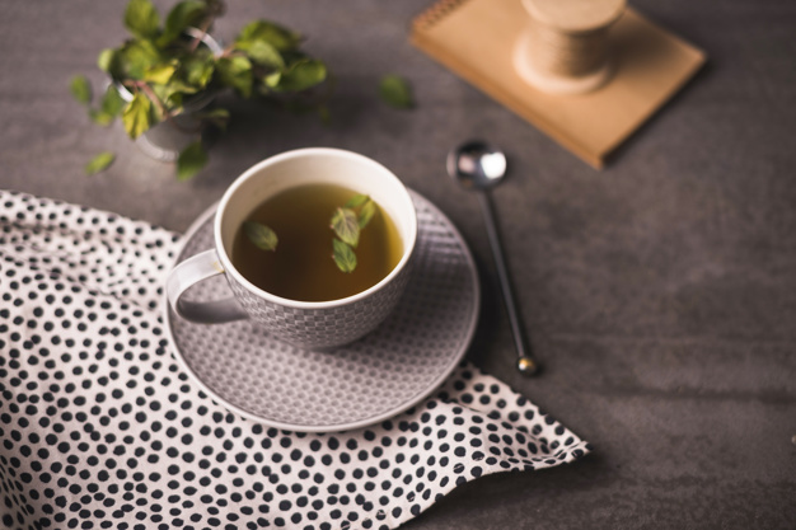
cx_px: 398
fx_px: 1105
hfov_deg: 39.6
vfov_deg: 27.0
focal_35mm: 50
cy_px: 265
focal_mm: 50
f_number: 2.2
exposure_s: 1/160
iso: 80
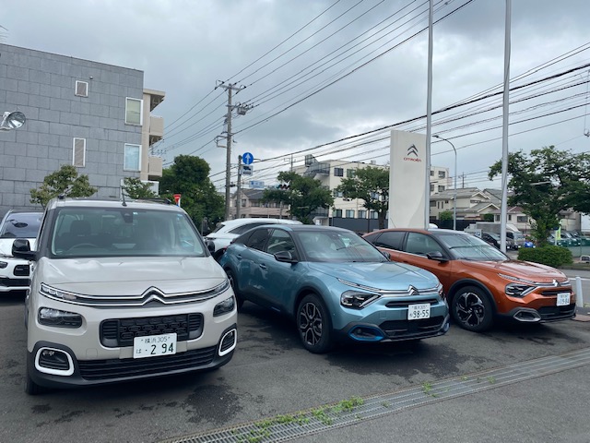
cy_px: 222
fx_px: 443
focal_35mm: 26
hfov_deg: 67.3
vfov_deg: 53.1
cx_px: 295
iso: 32
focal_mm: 4.25
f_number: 1.8
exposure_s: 1/513
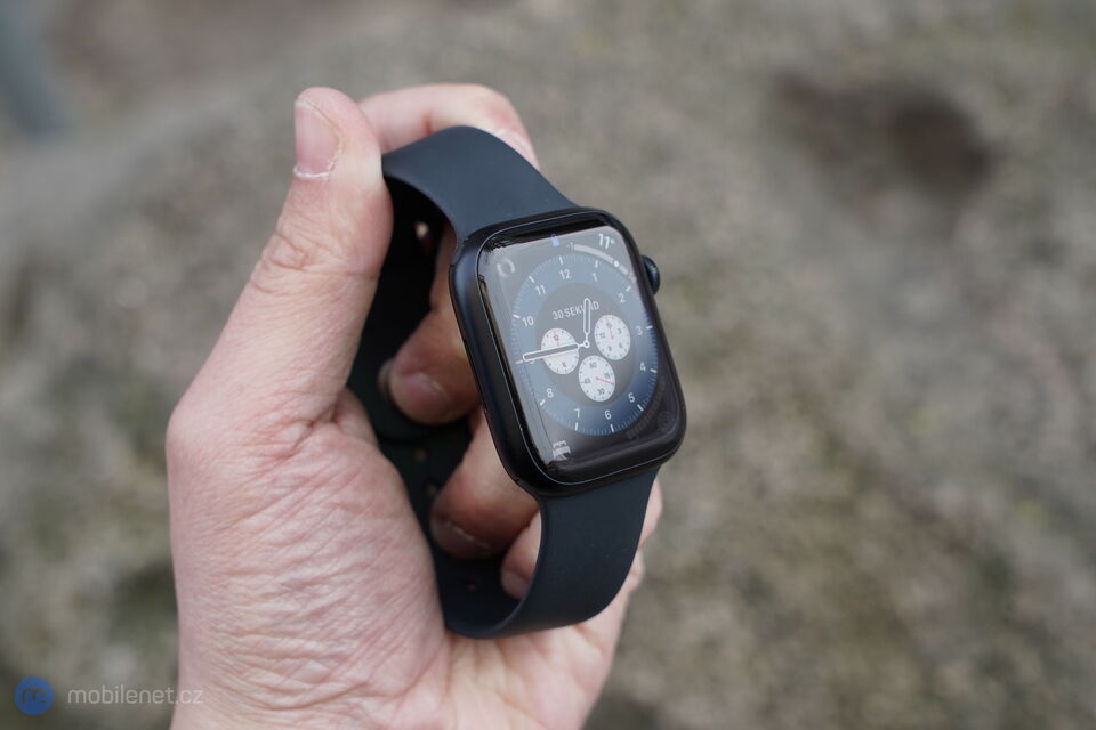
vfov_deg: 19.5
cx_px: 548
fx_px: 2131
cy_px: 365
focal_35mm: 70
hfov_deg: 28.8
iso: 320
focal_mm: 70
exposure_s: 1/160
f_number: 7.1
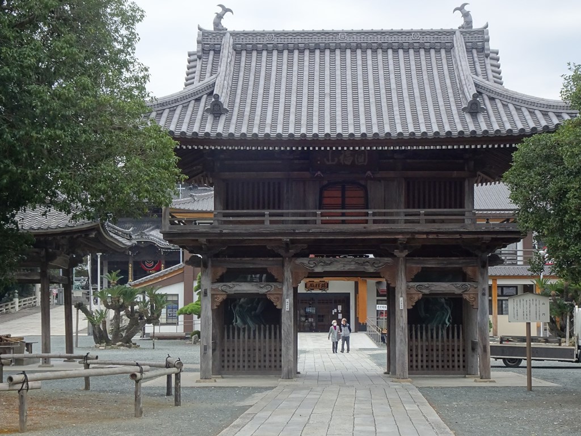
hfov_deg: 36.8
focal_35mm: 52
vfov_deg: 28.0
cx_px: 290
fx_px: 873
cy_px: 218
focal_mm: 8.84
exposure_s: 1/125
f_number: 4.5
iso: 80
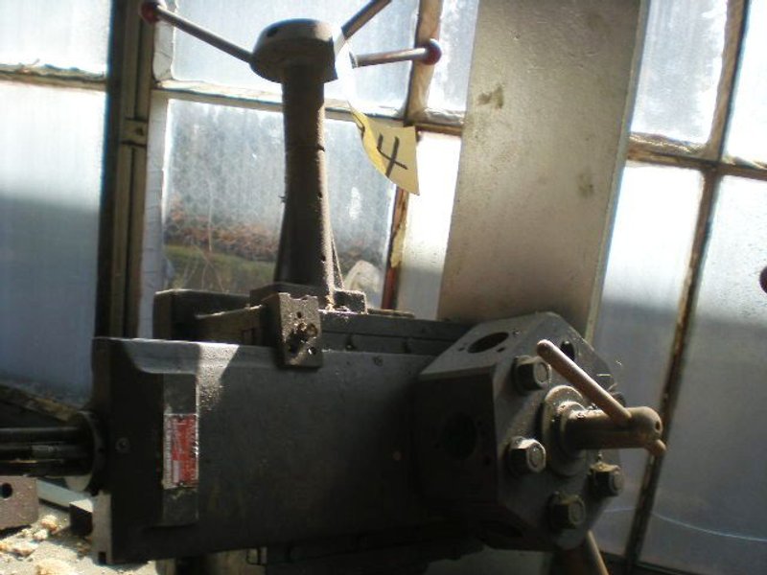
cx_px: 384
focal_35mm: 38
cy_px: 288
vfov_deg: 37.7
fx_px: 842
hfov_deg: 49.0
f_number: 3.1
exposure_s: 1/182
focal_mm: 6.3
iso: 64
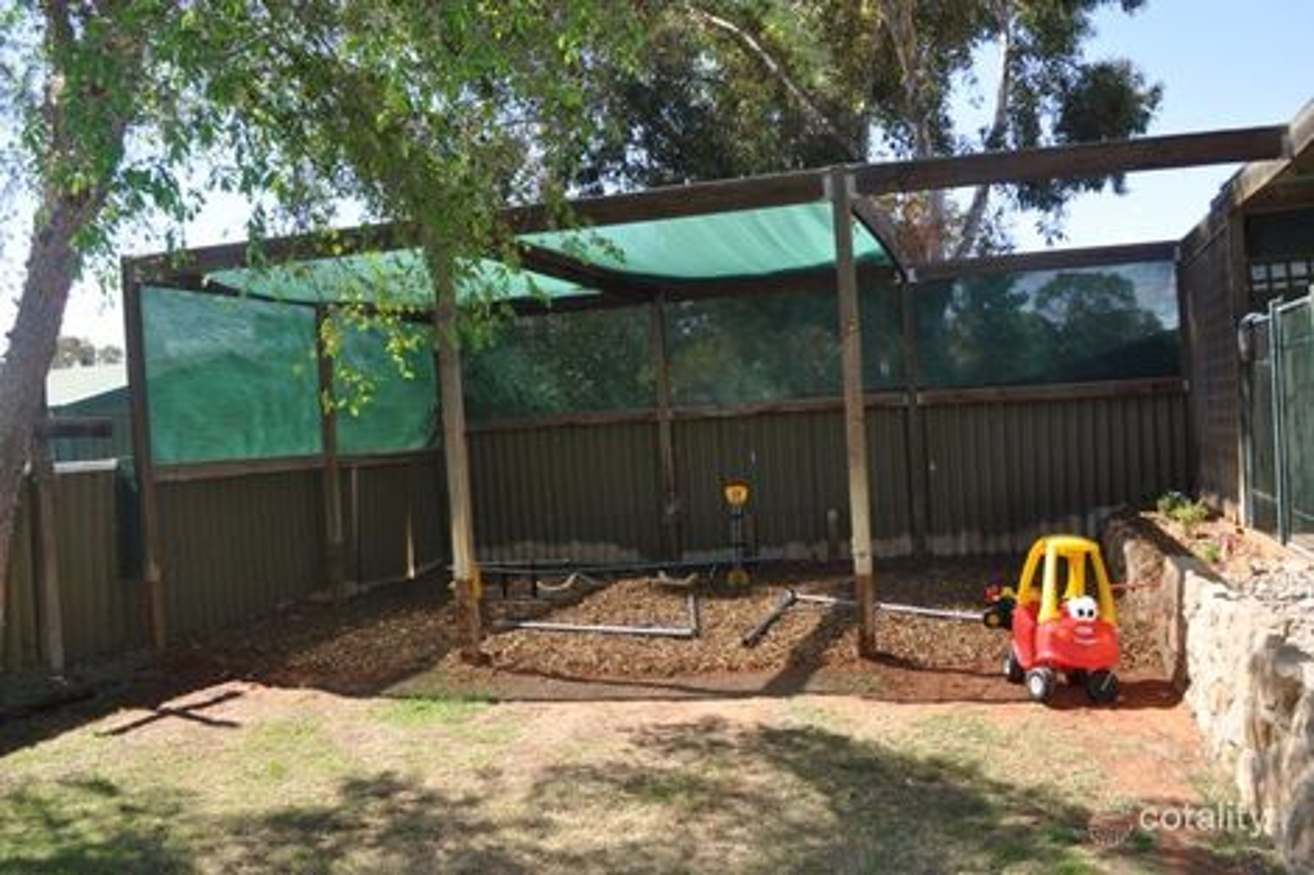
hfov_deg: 61.9
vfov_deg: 43.6
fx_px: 1095
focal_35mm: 30
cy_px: 438
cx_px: 657
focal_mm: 20
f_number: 8
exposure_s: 1/200
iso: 200
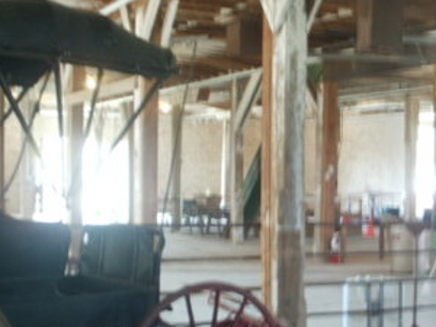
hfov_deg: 26.0
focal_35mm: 72
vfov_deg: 20.4
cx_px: 403
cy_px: 198
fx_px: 907
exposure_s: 1/4
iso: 100
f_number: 3.5
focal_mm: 6.3
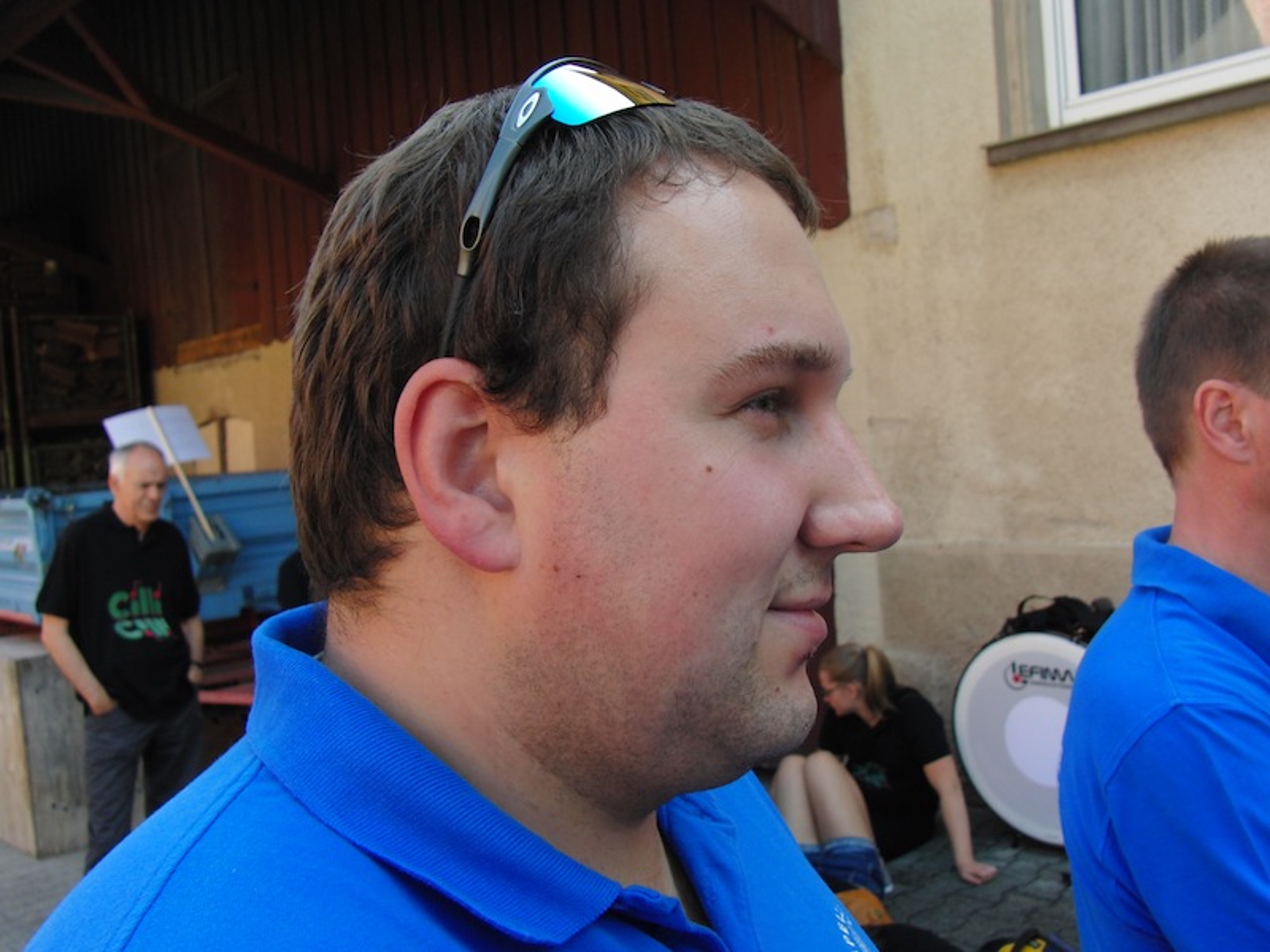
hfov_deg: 51.4
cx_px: 635
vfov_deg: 39.7
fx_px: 1321
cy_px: 476
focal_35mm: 36
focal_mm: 7.3
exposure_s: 1/200
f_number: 3.3
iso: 100
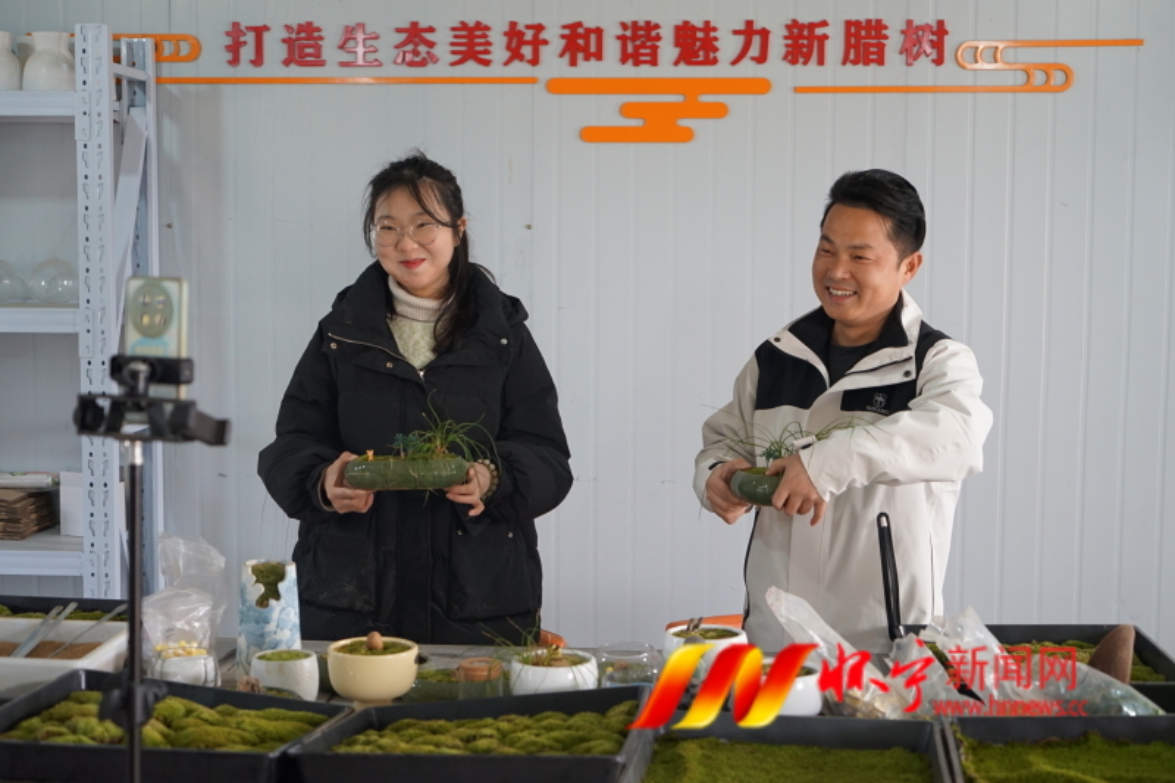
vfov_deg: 24.6
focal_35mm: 55
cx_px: 588
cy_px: 392
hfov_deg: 36.3
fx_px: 1795
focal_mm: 55
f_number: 4
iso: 1250
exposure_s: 1/160
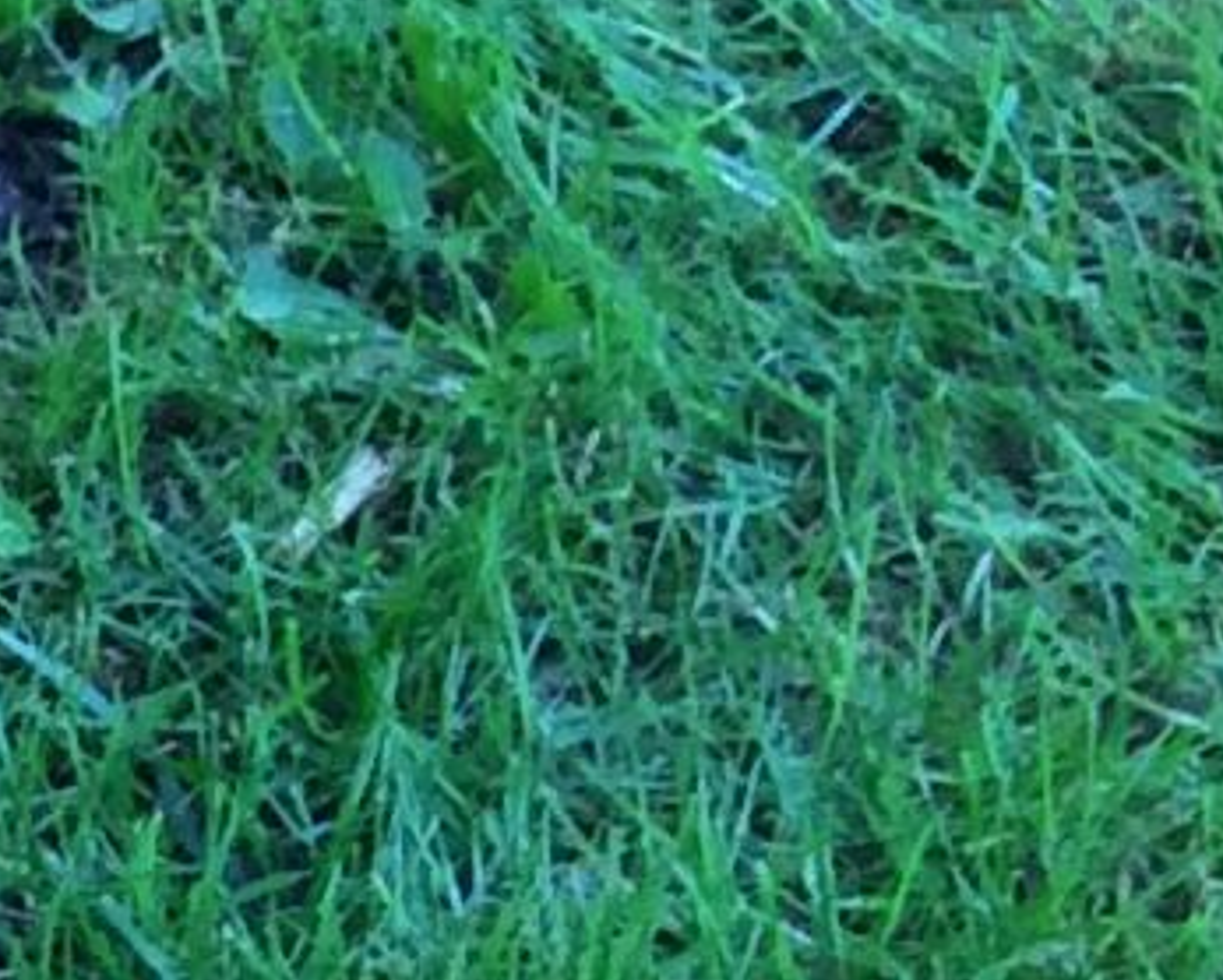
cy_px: 2365
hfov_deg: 7.7
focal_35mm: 233
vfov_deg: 6.3
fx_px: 8438
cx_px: -1727
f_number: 2.4
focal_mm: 3.3
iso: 32
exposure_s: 1/50
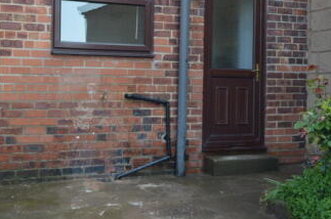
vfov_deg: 22.1
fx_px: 560
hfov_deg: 32.9
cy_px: 88
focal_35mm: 61
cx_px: 153
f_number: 5.6
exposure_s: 1/125
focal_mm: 20
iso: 180
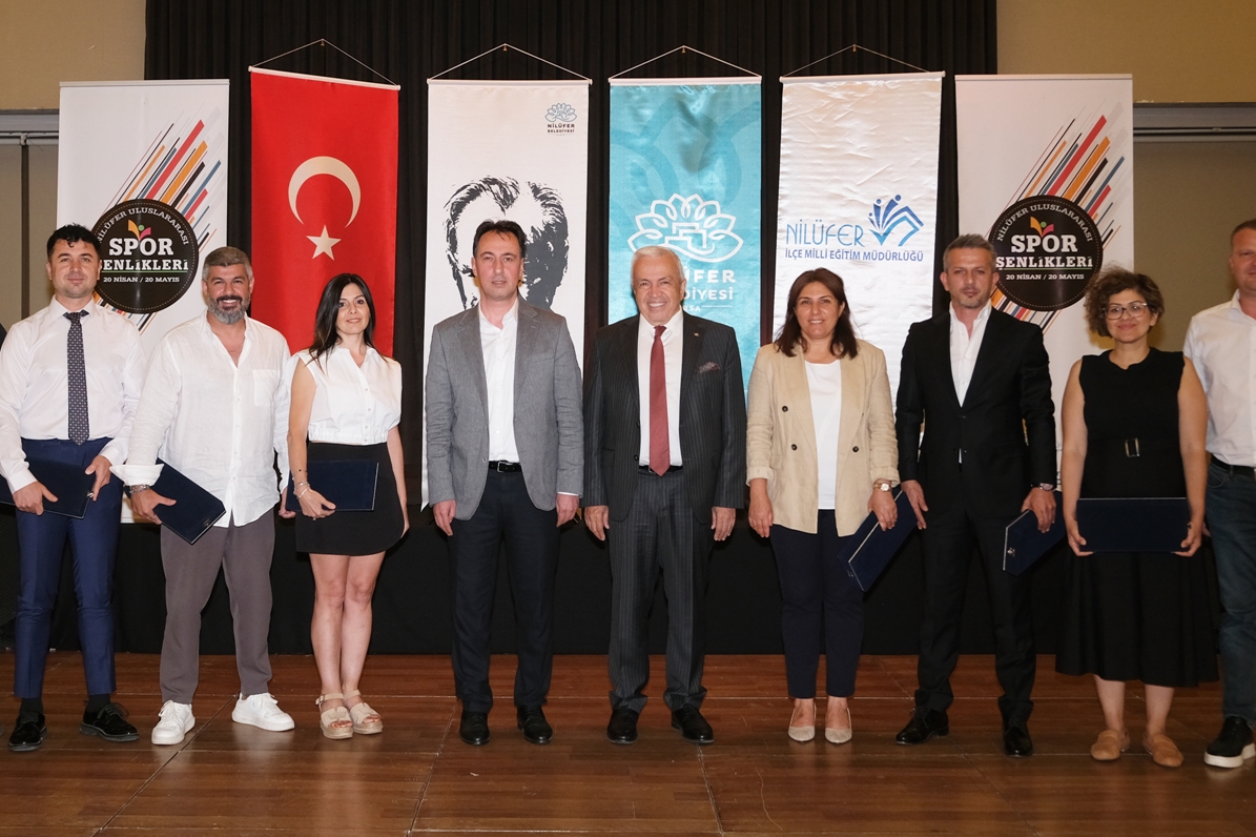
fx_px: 1569
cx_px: 539
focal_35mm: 45
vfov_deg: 29.7
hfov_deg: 43.5
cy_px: 310
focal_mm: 18.7
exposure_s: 1/100
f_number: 3.2
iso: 640
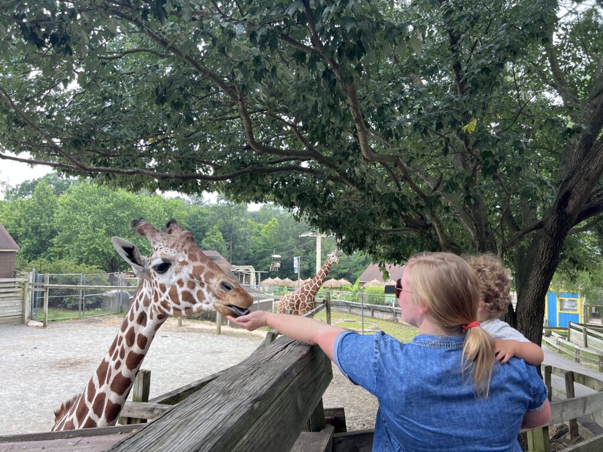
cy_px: 226
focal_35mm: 26
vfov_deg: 53.1
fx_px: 453
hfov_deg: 67.3
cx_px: 302
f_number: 1.5
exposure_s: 1/604
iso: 50
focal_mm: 5.7
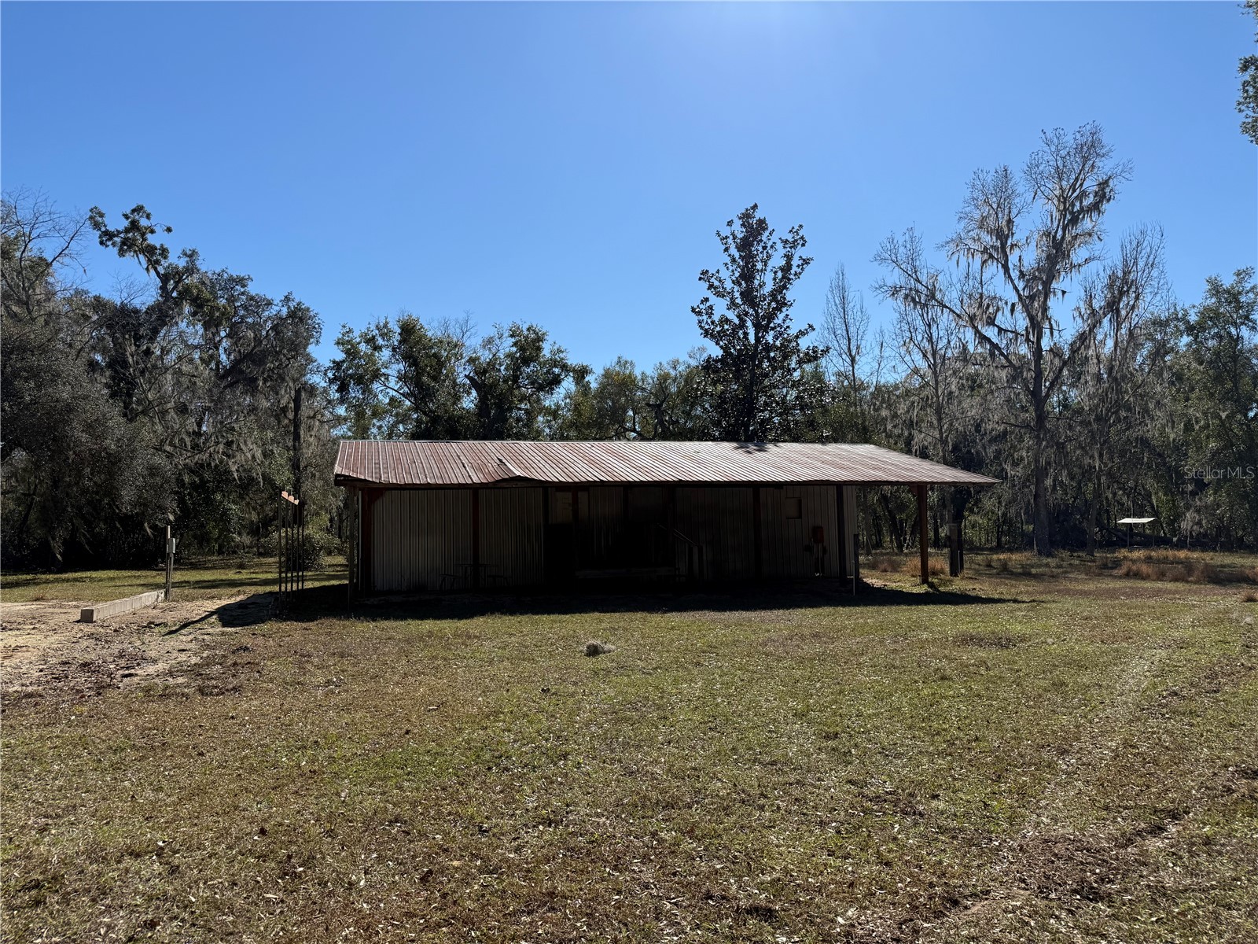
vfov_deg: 56.8
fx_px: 872
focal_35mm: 24
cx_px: 629
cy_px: 472
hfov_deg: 71.6
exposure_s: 1/5714
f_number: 1.78
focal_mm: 6.76
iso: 80
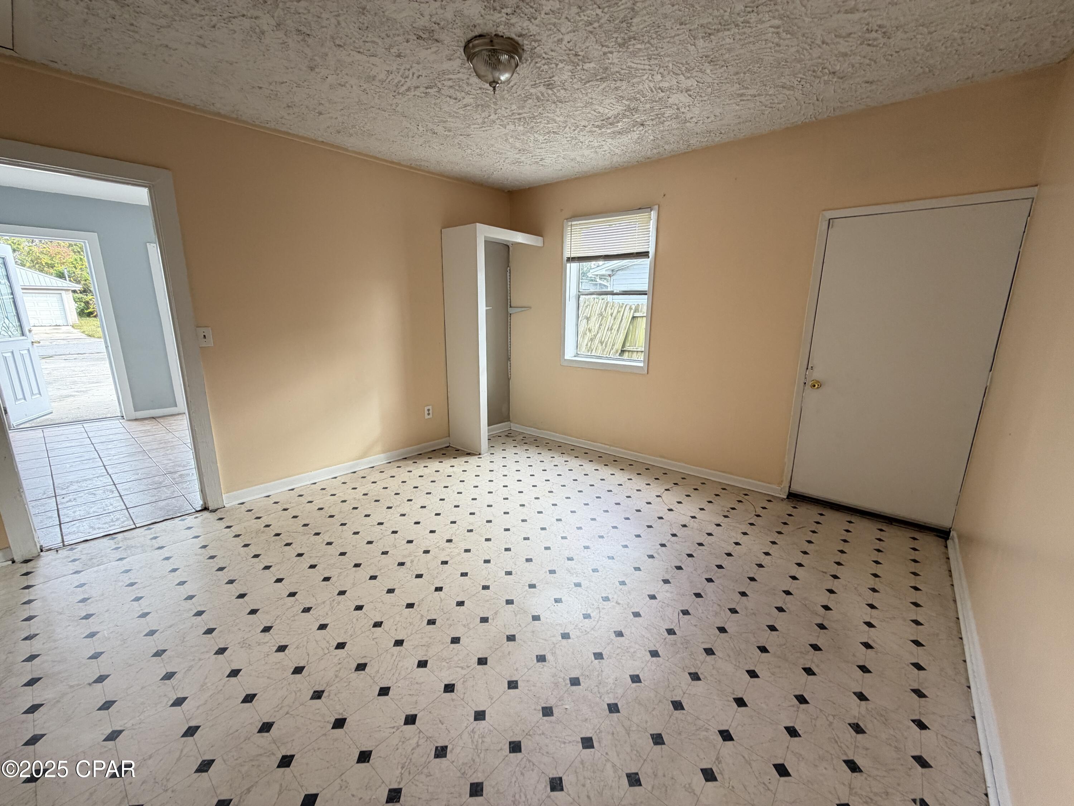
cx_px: 537
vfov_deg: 85.7
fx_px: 434
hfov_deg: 102.1
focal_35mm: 14
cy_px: 403
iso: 125
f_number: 2.2
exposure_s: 1/121
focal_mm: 2.22
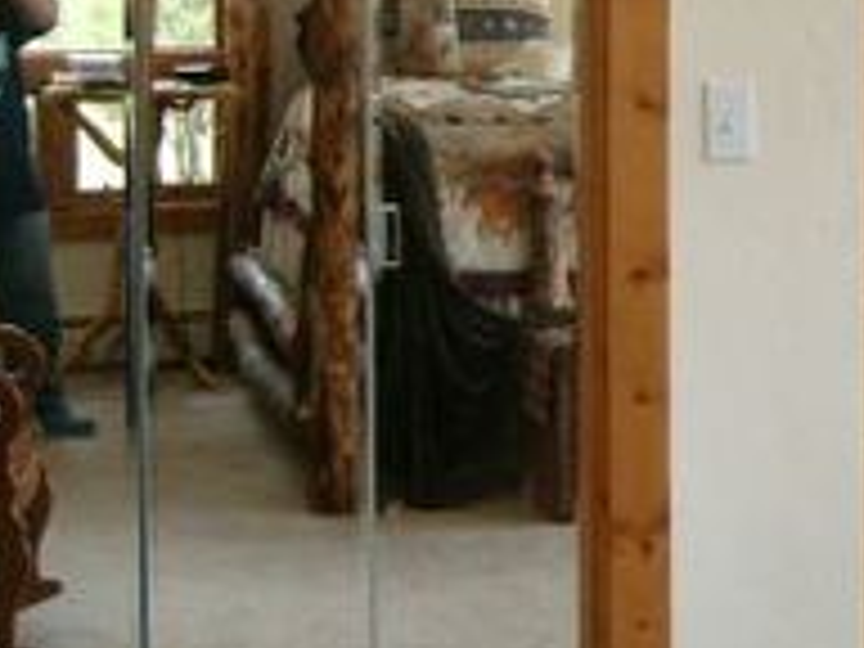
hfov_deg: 19.1
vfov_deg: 15.0
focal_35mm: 97
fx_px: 2421
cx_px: 1033
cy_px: -4
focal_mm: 5.8
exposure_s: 1/90
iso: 80
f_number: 2.8
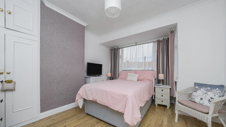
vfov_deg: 78.0
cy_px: 73
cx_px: 113
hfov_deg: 110.8
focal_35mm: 13
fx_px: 78
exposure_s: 1/160
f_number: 9
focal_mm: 12
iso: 320
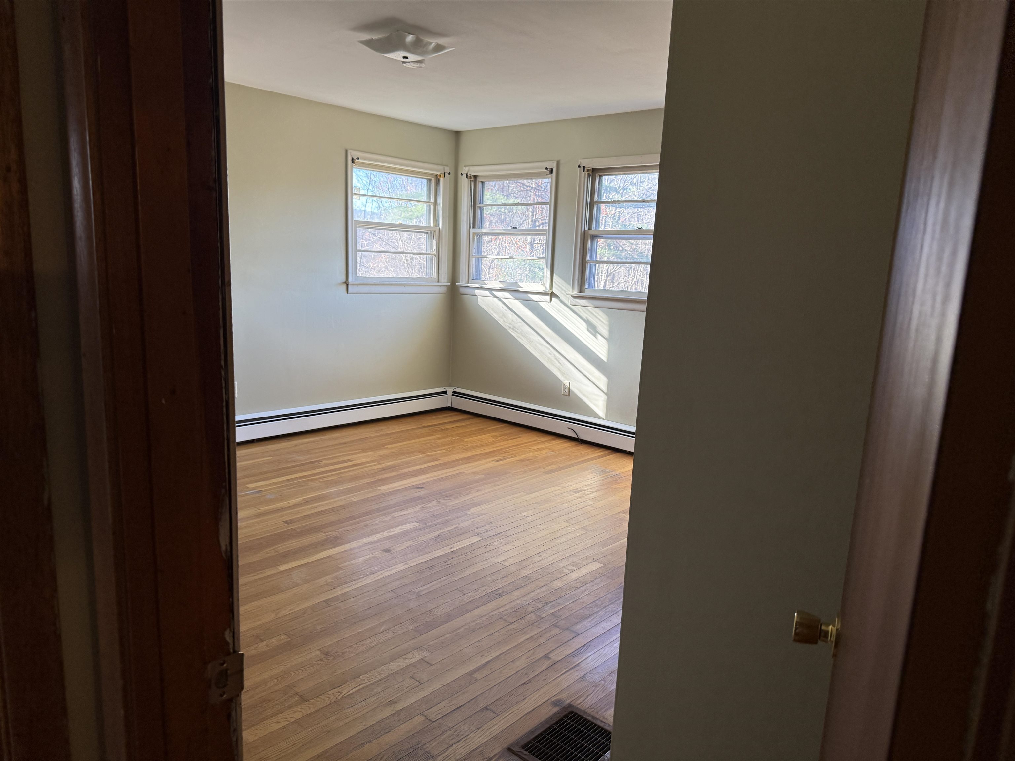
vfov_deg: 56.8
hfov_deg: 71.6
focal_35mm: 24
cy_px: 380
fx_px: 704
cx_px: 508
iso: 200
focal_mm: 6.76
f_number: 1.78
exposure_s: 1/113
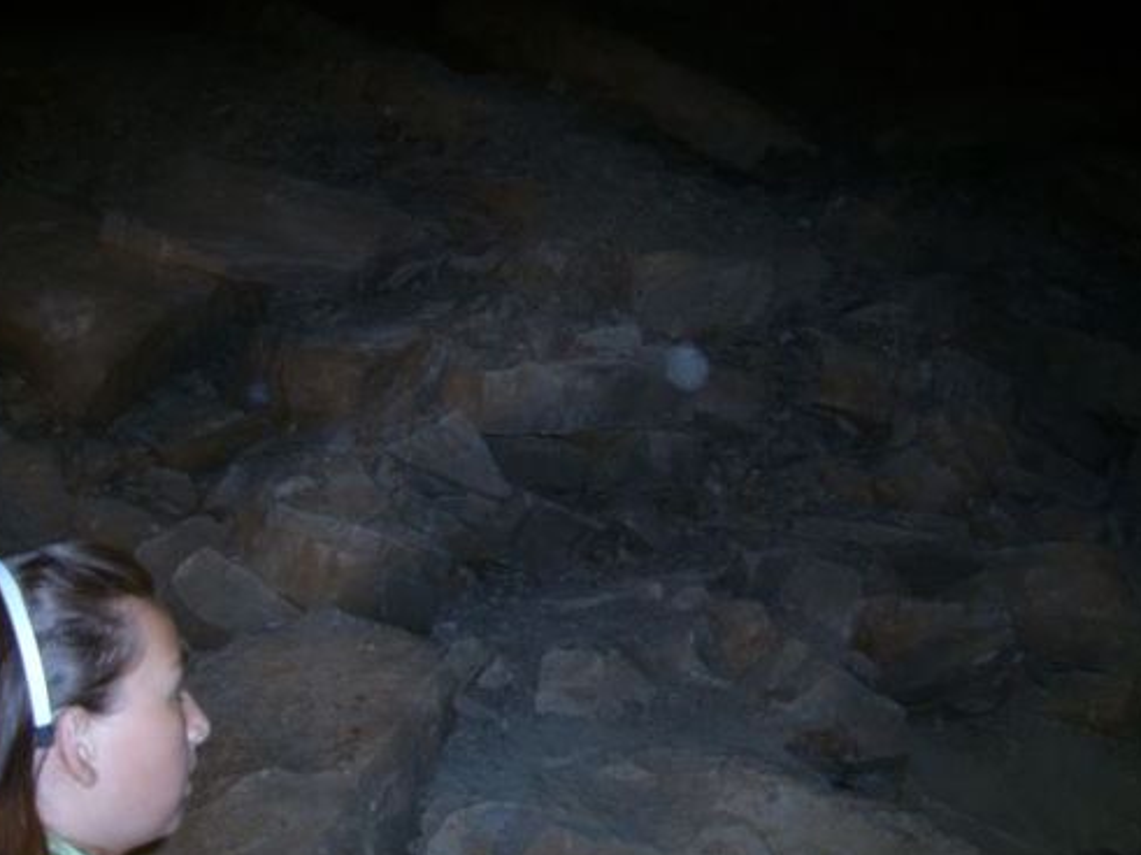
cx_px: 584
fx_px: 1252
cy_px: 458
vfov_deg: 37.7
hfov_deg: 49.0
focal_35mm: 38
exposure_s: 2
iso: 80
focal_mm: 5.8
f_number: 2.8
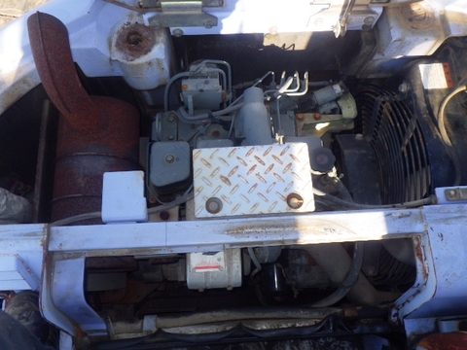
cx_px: 234
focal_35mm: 28
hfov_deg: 63.4
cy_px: 175
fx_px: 378
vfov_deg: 49.7
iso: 250
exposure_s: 1/320
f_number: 4.2
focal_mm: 5
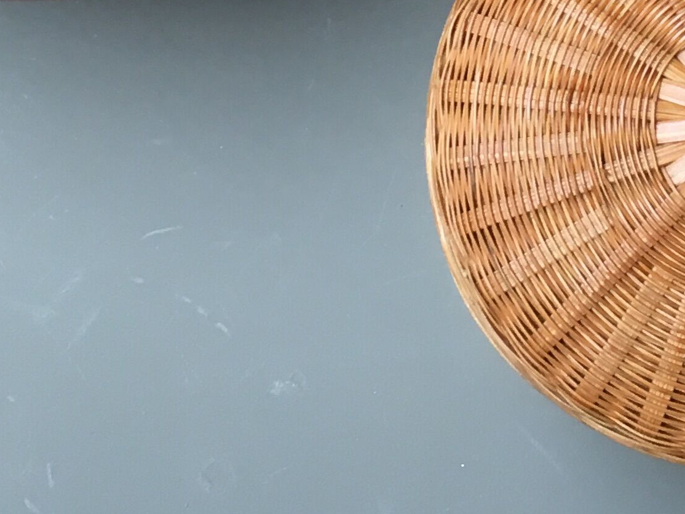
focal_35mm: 105
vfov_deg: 13.3
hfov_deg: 18.5
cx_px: 592
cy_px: -259
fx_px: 2077
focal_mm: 4.15
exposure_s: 1/33
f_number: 2.2
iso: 80
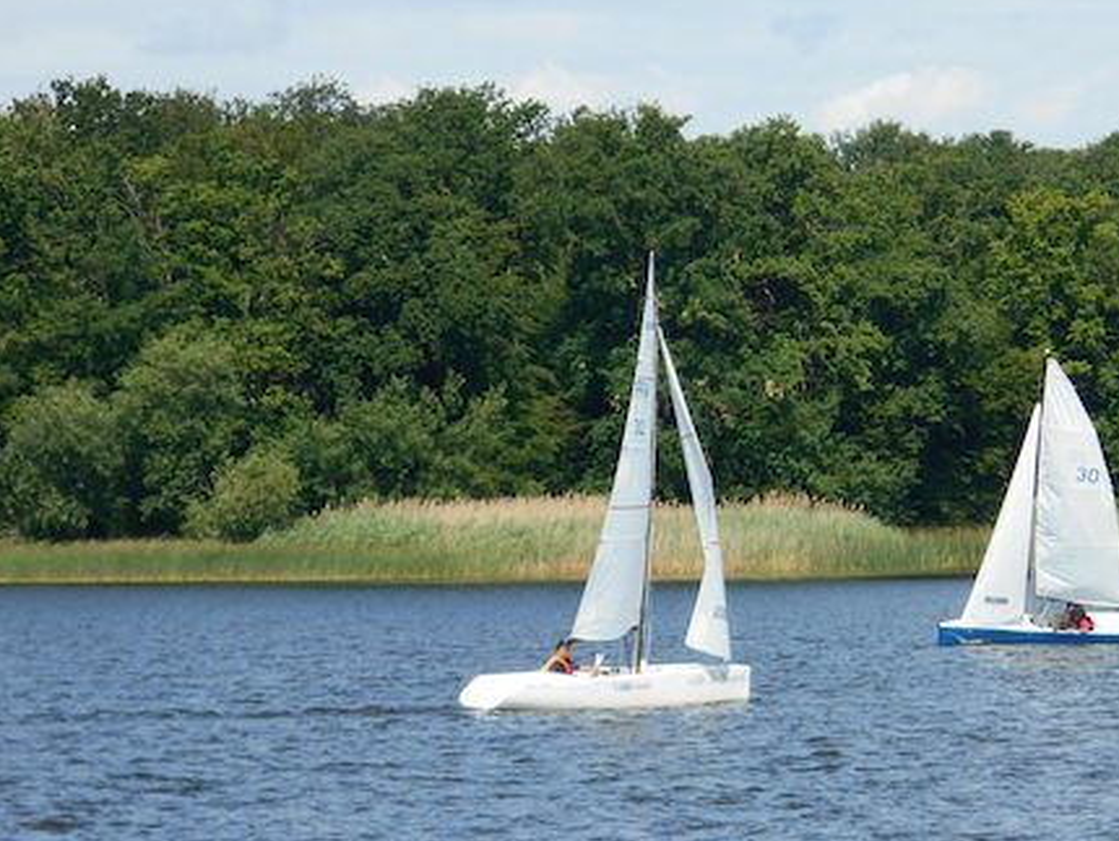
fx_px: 5434
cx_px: 786
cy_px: 591
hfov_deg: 11.7
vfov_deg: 8.8
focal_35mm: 168
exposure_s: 1/320
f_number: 6
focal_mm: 20.1
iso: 80
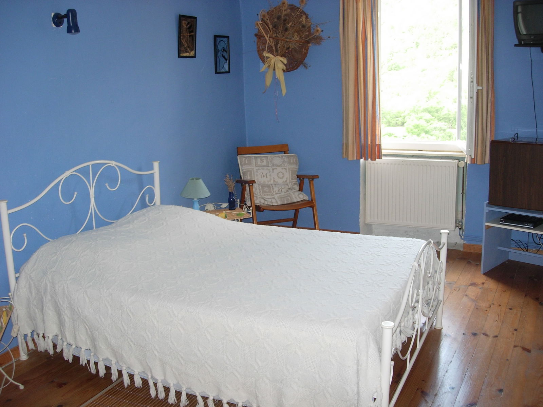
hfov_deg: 49.0
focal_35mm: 38
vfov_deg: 37.7
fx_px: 596
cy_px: 204
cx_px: 272
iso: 79
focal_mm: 7.8
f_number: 2.8
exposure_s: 1/34.8
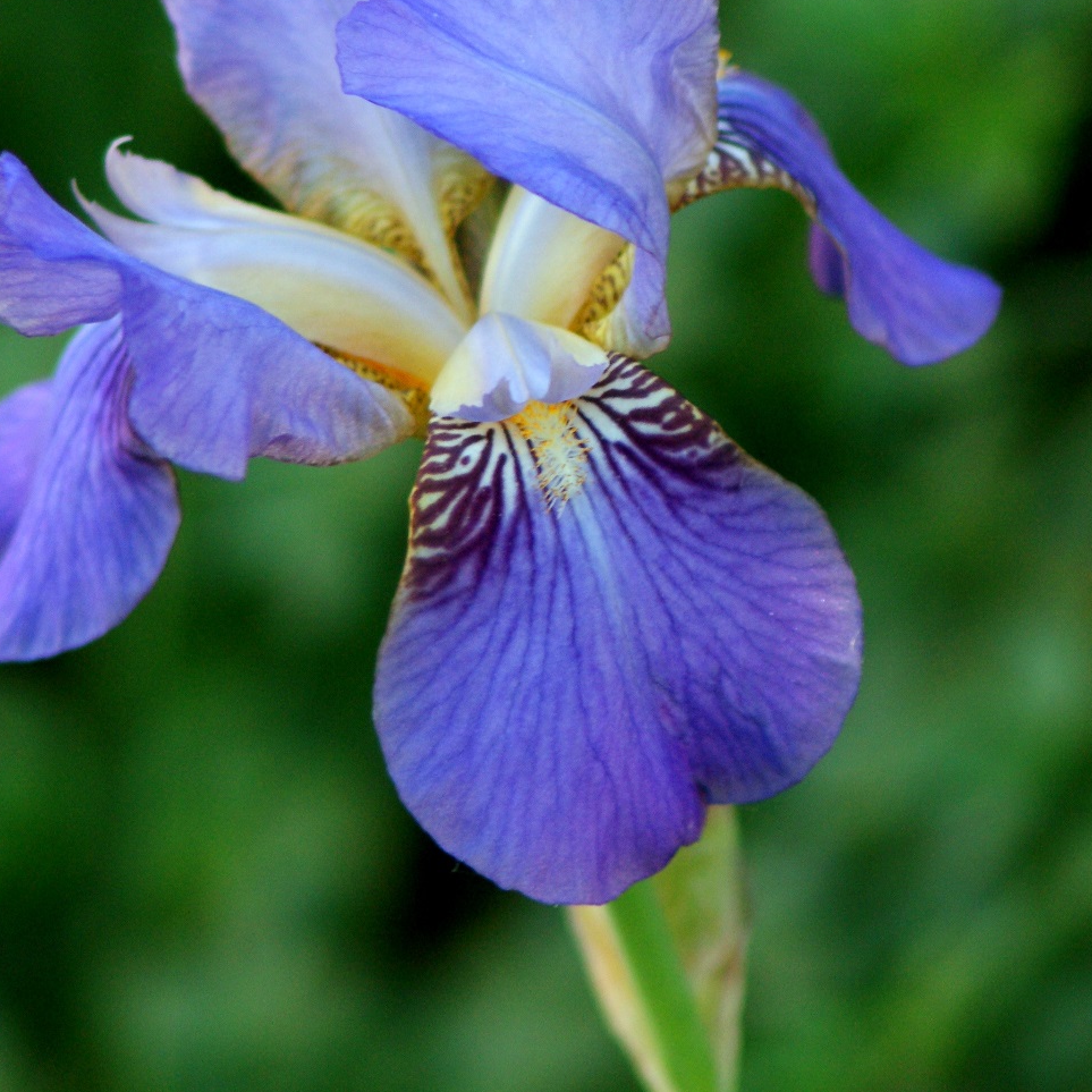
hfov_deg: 3.4
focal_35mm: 513
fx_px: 18309
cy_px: 391
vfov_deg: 3.4
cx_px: 592
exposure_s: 1/200
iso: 400
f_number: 5.6
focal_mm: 200
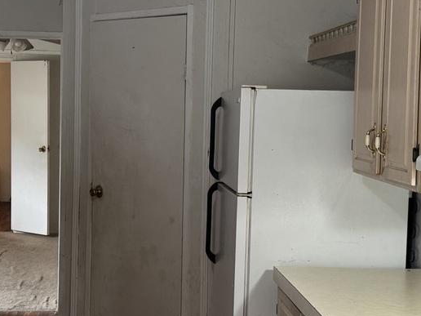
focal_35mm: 67
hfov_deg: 28.8
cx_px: 141
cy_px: 159
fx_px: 815
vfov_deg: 21.9
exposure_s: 1/60
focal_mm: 6.76
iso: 200
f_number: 1.78
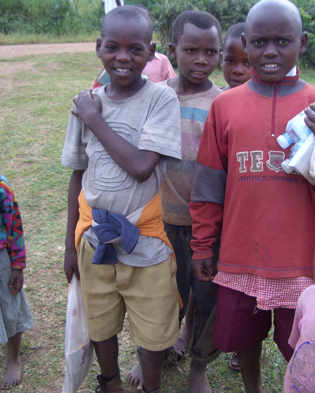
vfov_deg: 38.8
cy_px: 194
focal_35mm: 48
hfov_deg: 31.3
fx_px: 559
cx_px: 194
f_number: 2.6
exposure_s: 1/200
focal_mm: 5.8
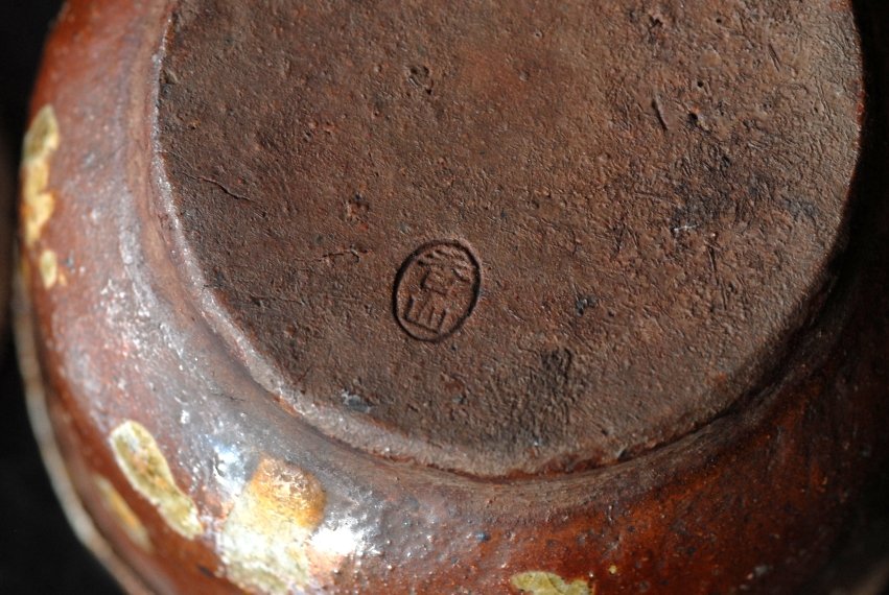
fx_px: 3895
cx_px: 444
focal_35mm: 158
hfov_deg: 13.0
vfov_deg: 8.7
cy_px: 298
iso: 400
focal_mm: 105
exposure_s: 1/60
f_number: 10
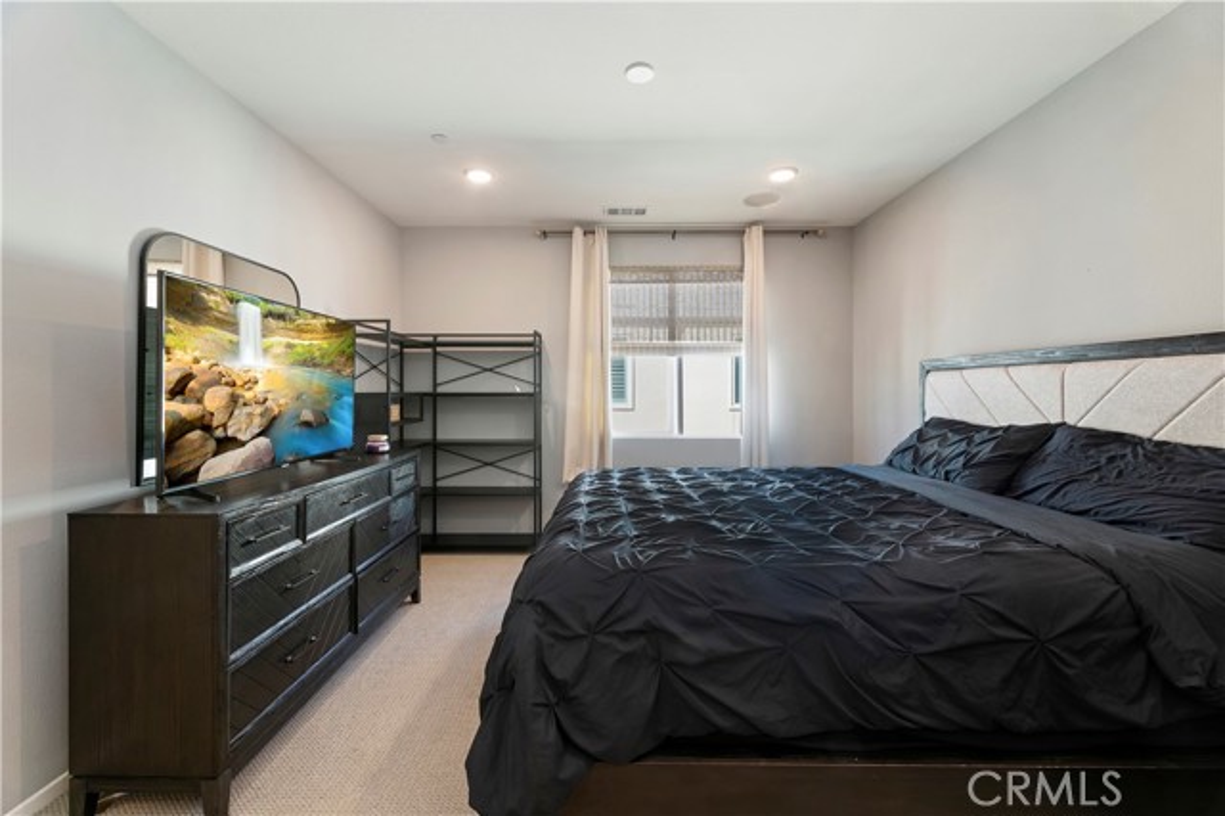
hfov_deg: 104.3
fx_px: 476
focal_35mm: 14
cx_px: 612
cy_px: 408
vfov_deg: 81.1
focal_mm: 14
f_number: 10
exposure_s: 1/4
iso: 500
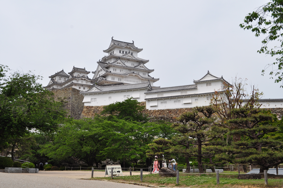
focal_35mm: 48
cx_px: 142
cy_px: 94
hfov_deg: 41.2
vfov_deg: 28.0
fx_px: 377
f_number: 10
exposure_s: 1/320
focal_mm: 32
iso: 200
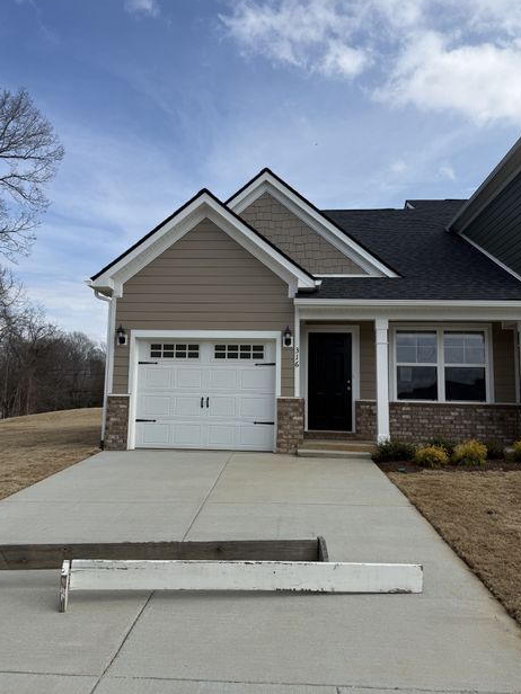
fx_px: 522
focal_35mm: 26
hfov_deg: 53.0
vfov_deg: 67.3
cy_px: 341
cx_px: 247
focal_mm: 6.76
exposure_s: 1/6173
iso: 80
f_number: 1.78
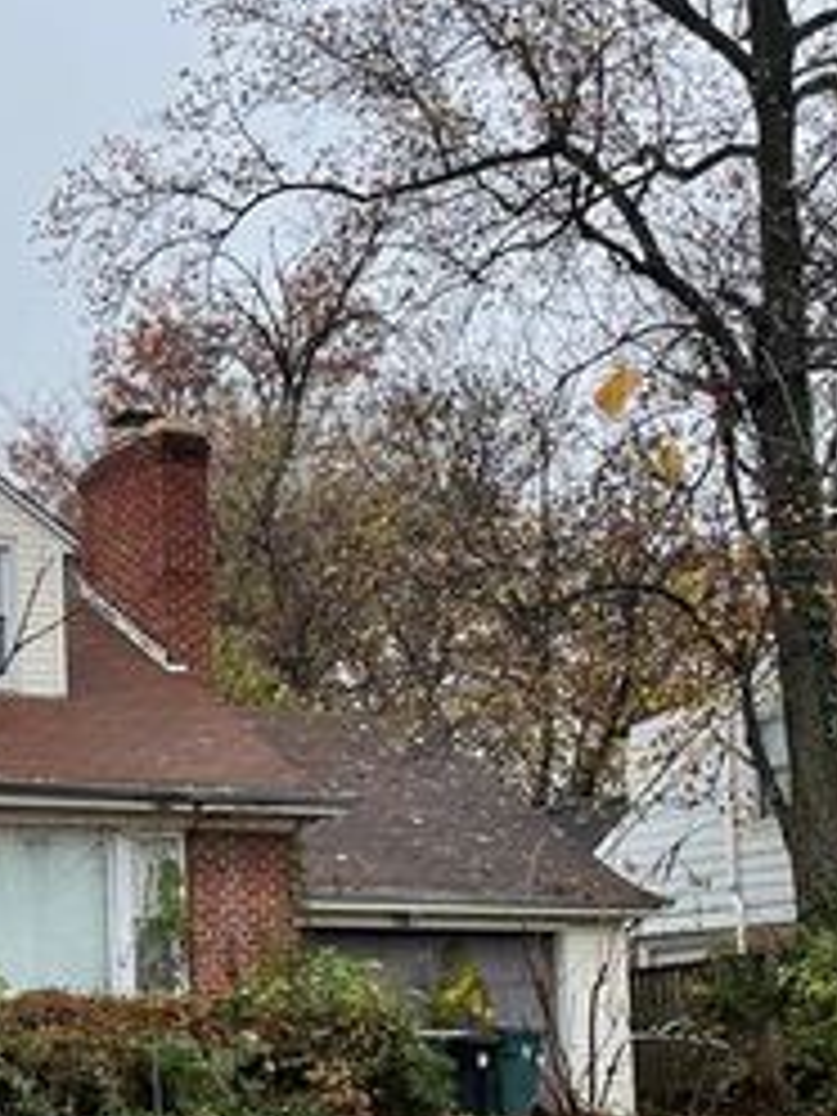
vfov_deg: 26.4
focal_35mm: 70
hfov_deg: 19.8
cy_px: 1096
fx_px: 2257
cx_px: -153
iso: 32
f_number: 1.6
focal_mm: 4.2
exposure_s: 1/600
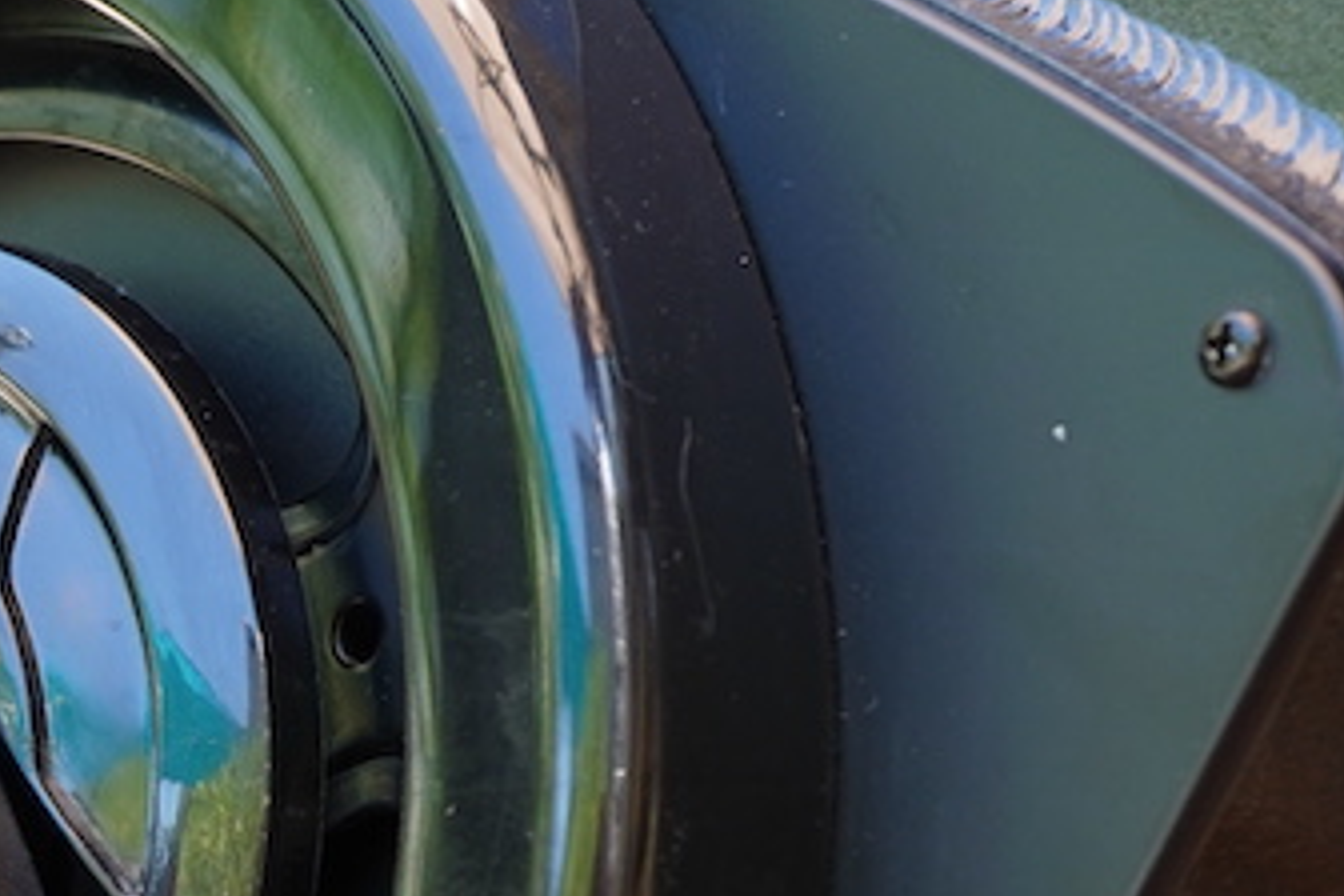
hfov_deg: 9.0
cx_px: -816
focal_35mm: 221
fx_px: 8250
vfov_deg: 6.2
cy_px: 1034
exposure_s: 1/160
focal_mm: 58
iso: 640
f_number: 5
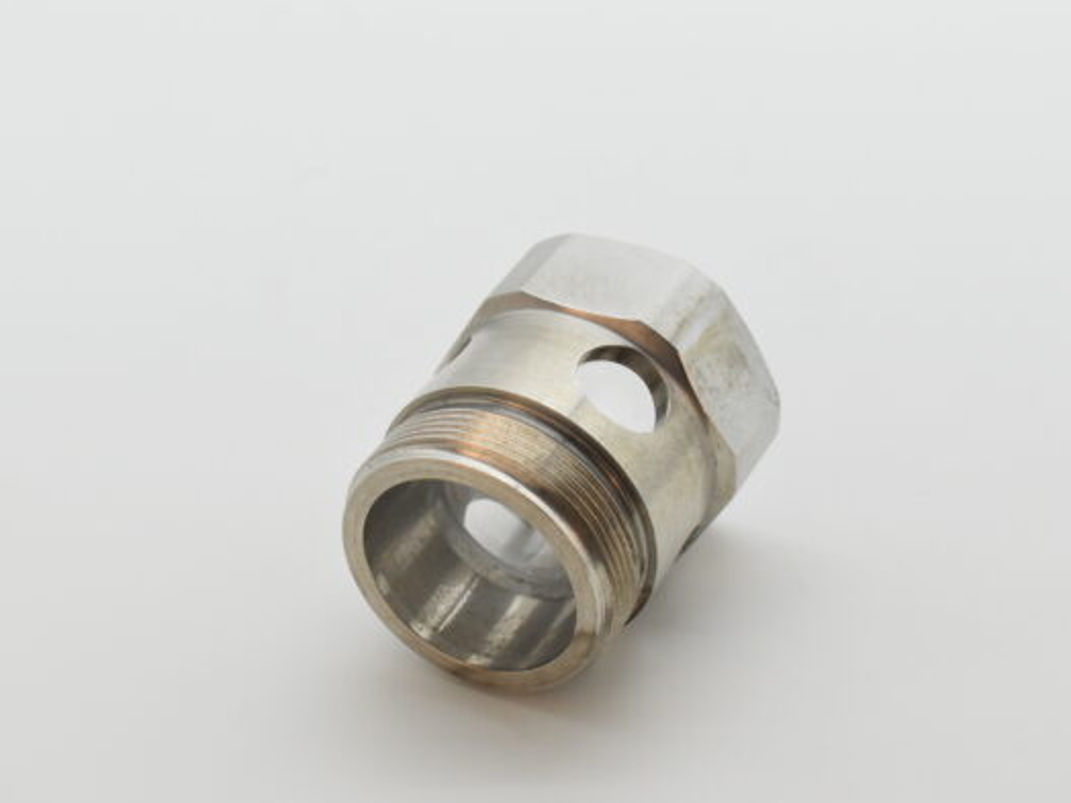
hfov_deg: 25.7
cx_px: 546
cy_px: 407
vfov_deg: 19.4
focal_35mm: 76
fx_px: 2351
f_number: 8
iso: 1600
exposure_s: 1/1600
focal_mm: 46
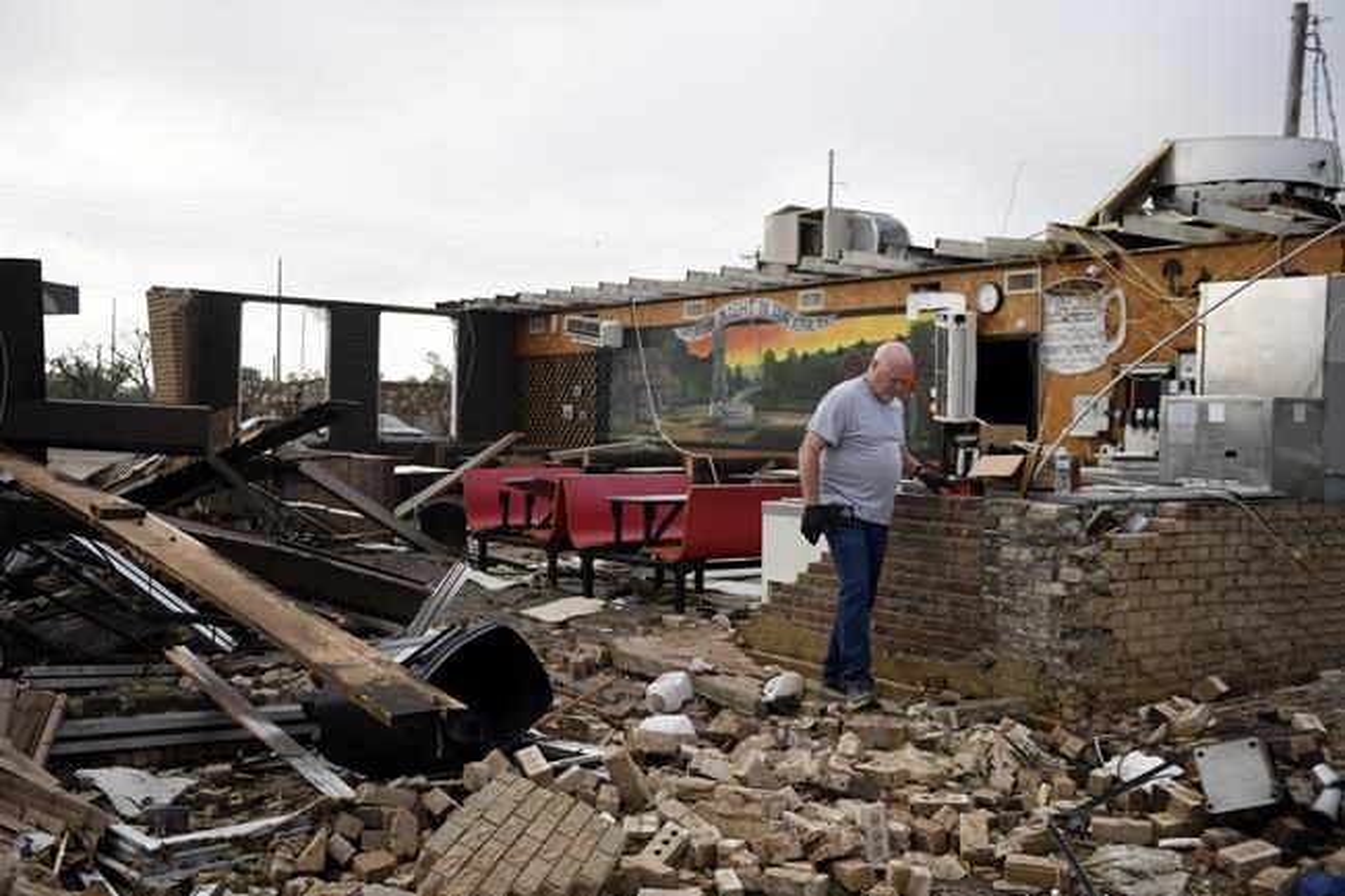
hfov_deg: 50.7
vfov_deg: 35.0
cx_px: 672
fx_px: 1419
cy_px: 448
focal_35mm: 38
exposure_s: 1/2000
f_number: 2.8
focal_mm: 38
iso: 200
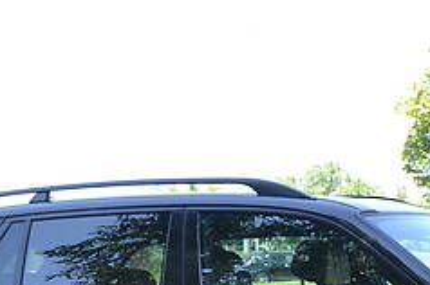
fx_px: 1205
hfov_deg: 19.8
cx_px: 405
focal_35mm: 101
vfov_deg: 12.8
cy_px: 432
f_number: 5.6
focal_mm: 20
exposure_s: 1/125
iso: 200
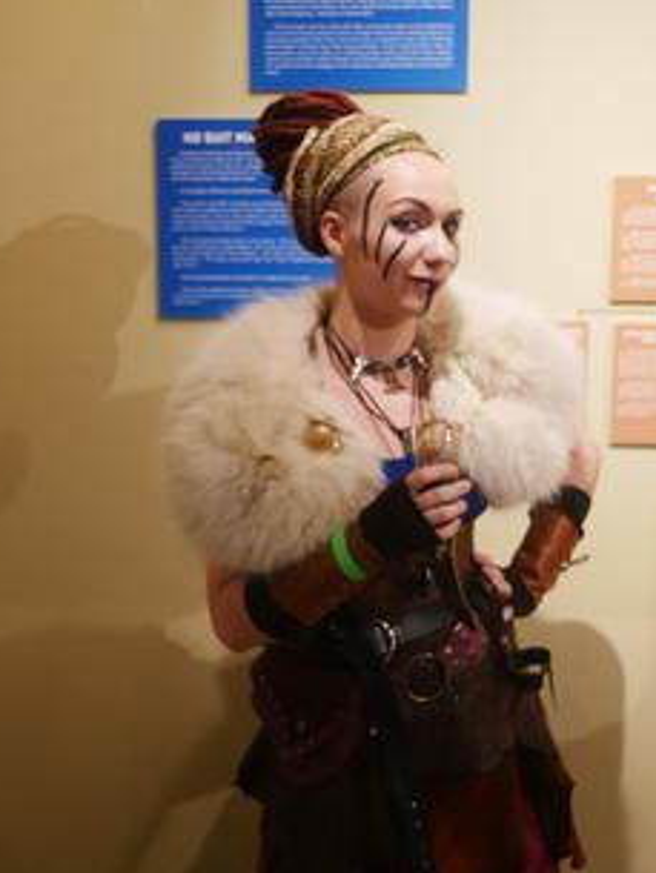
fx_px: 1490
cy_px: 449
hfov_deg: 24.8
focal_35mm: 59
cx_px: 301
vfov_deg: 32.7
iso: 500
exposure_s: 1/60
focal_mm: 20
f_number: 1.7
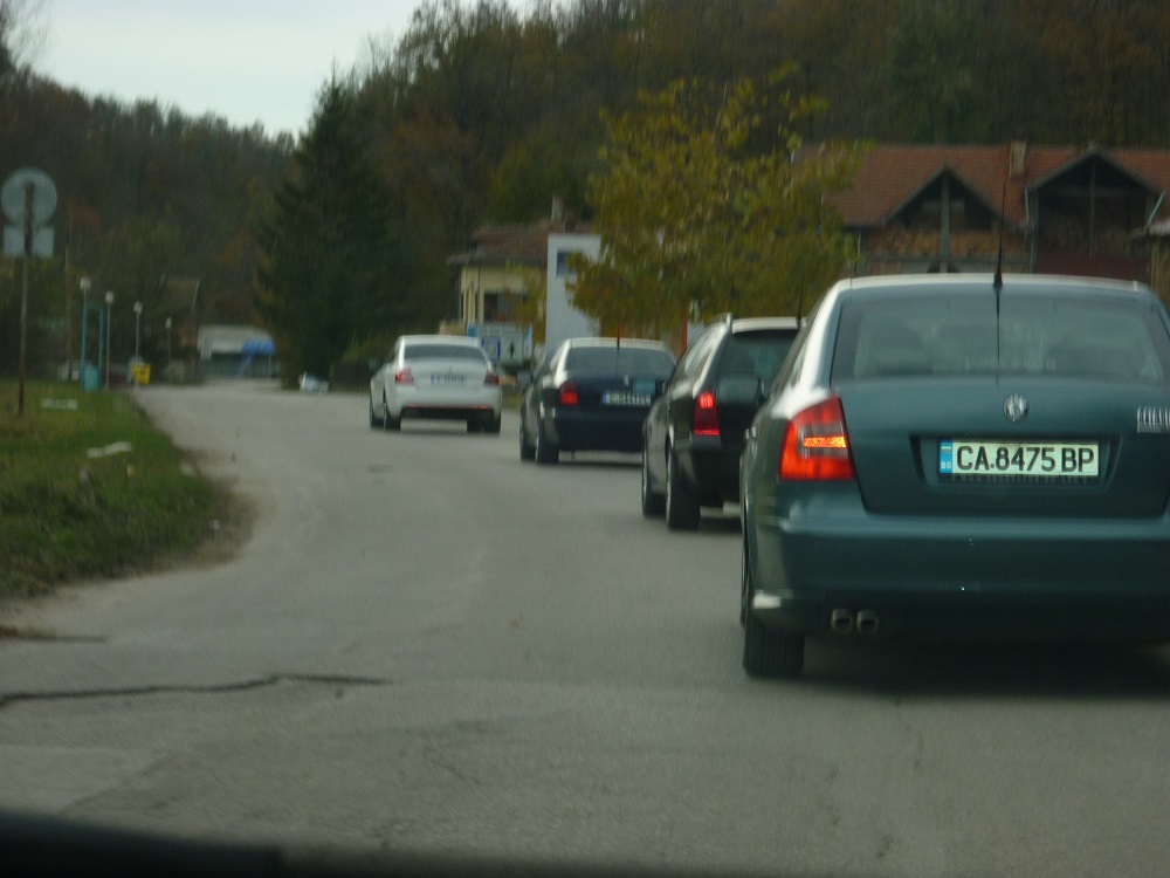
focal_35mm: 132
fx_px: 4462
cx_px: 585
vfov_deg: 11.2
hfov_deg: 14.9
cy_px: 439
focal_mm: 22
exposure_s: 1/125
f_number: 5.9
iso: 125
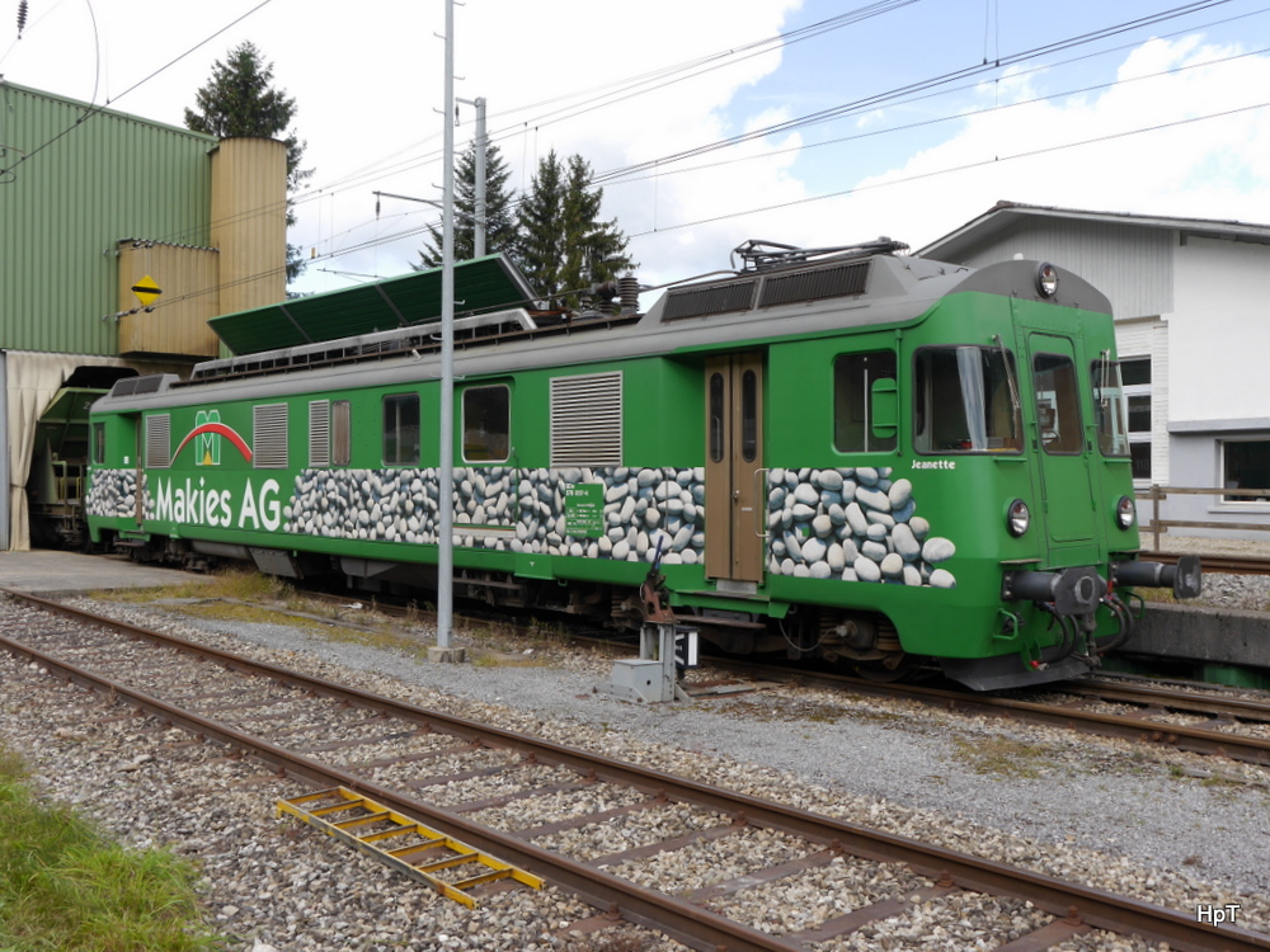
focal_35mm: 34
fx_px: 1247
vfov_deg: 41.8
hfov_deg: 54.0
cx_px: 635
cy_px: 476
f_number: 6.3
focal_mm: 17
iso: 160
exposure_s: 1/250
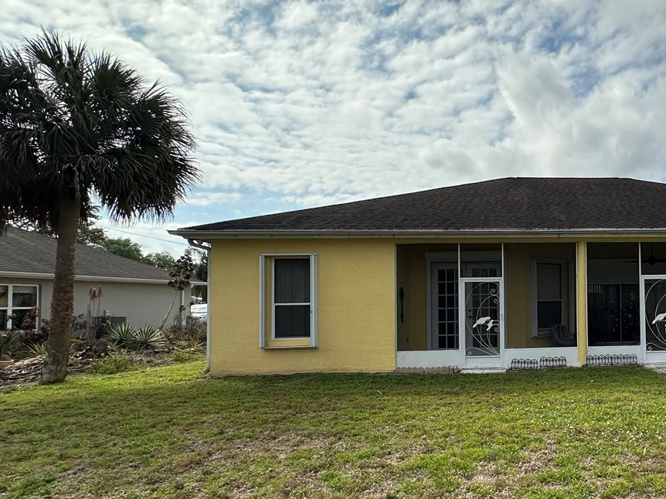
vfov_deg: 52.9
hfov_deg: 59.4
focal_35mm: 26
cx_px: 574
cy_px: 281
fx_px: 500
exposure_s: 1/3401
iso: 50
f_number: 2.2
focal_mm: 2.22
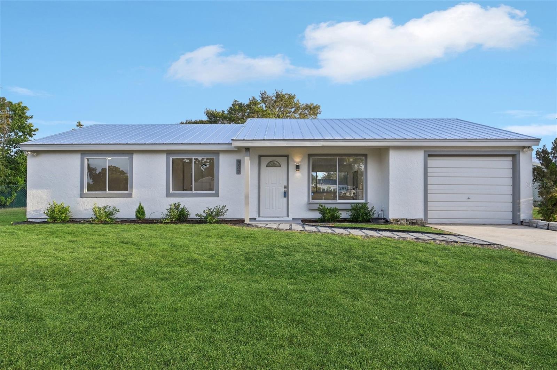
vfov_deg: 58.2
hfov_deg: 79.9
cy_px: 185
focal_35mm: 22
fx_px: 332
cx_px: 278
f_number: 8
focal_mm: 21.5
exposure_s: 1/800
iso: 1000
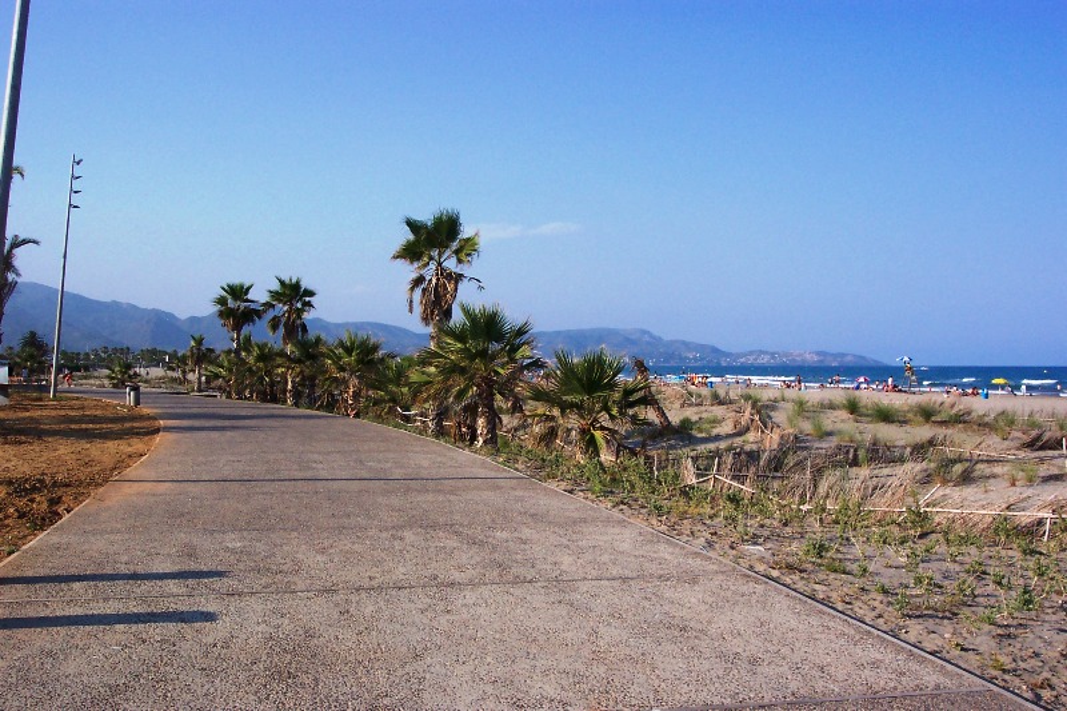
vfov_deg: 35.0
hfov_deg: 50.7
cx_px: 534
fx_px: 1126
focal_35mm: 38
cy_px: 356
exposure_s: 1/700
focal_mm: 8
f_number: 4.8
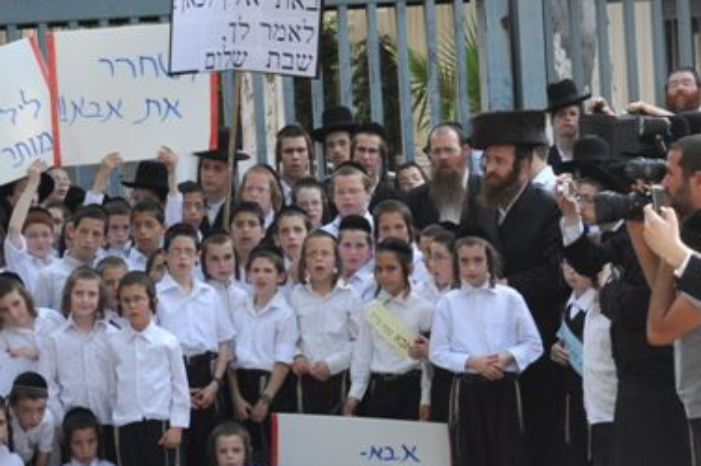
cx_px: 89
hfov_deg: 17.1
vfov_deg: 11.6
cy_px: 196
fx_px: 2303
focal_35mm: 118
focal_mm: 29
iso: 200
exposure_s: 1/250
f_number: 8
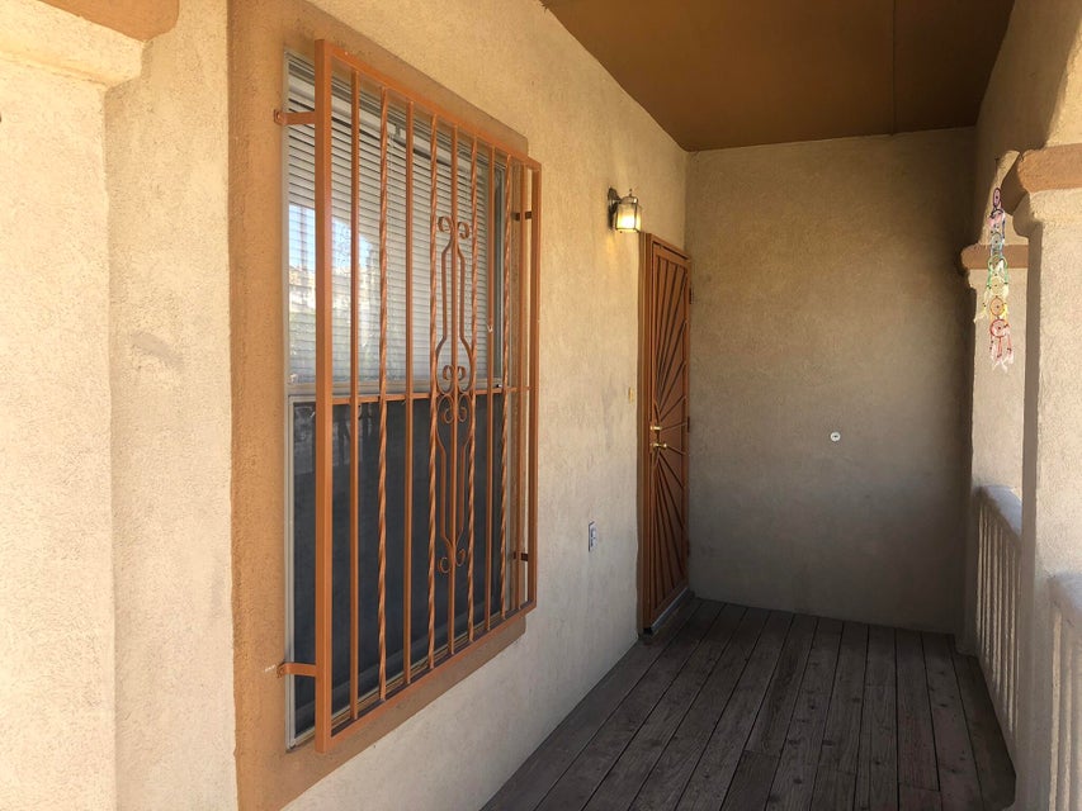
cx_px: 541
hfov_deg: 63.4
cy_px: 406
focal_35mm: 28
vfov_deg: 49.8
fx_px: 875
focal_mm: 4
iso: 20
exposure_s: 1/197
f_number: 1.8
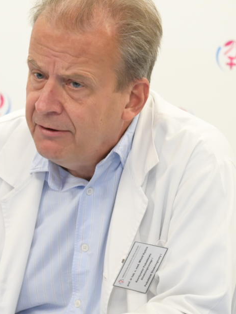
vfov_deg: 5.9
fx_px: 3063
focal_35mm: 337
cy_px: 219
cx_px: 31
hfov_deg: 4.4
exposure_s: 1/60
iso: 1600
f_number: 5
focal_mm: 90
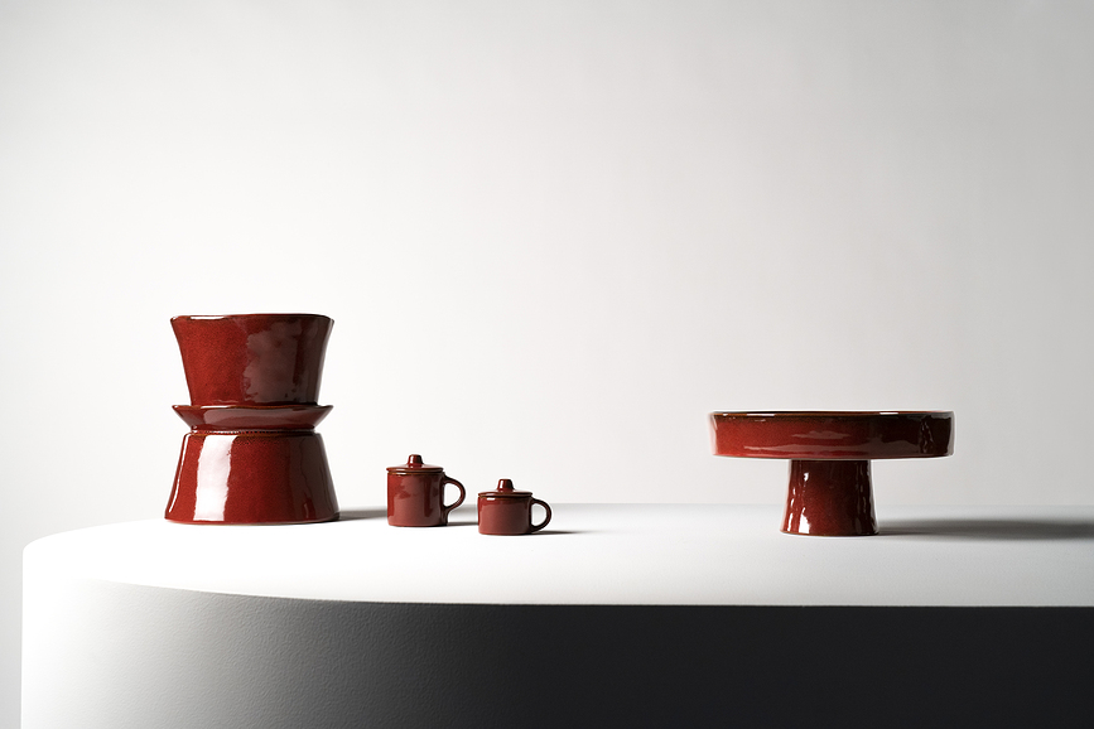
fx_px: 1580
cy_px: 364
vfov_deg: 26.0
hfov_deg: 38.2
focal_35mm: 52
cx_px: 547
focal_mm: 52
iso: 400
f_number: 10
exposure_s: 1/3
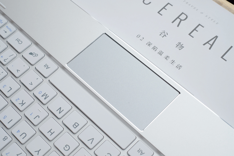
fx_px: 345
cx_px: 117
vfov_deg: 25.5
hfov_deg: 37.5
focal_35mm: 53
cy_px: 78
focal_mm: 35
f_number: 9
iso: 250
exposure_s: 1/30
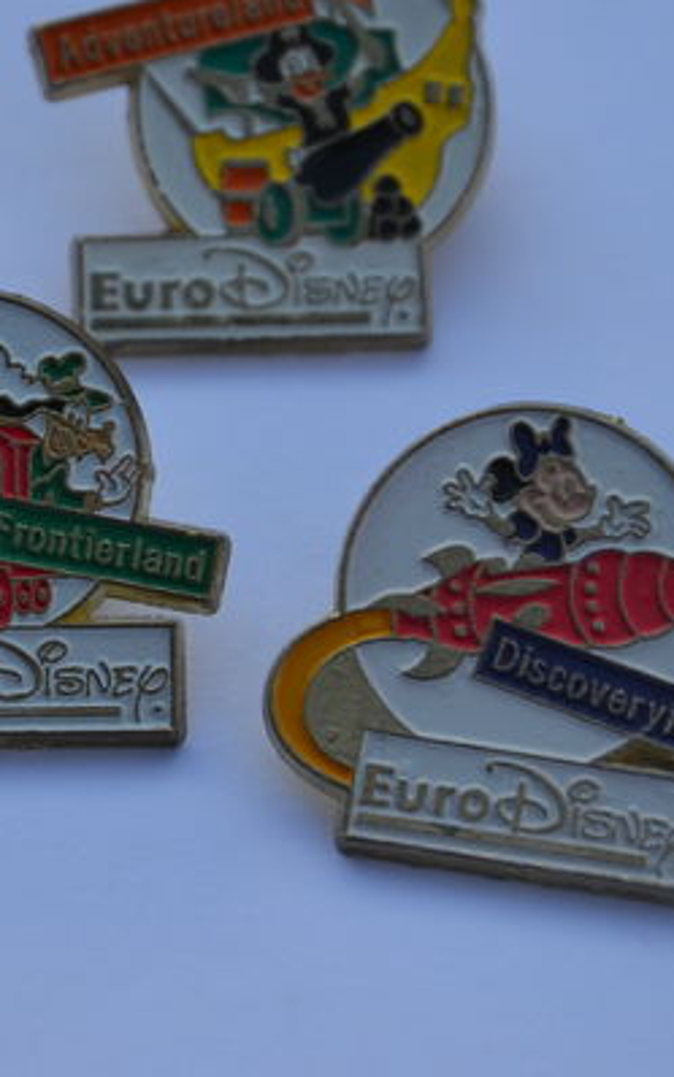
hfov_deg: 4.9
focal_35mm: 269
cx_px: 97
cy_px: 356
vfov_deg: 7.8
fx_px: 7900
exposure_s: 1/200
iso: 100
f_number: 7.1
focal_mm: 70
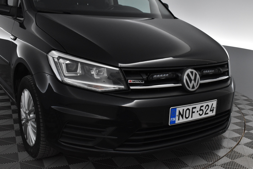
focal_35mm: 40
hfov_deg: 47.9
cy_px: 84
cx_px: 126
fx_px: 285
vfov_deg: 33.0
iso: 3200
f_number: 7.1
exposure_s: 1/200
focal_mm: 27
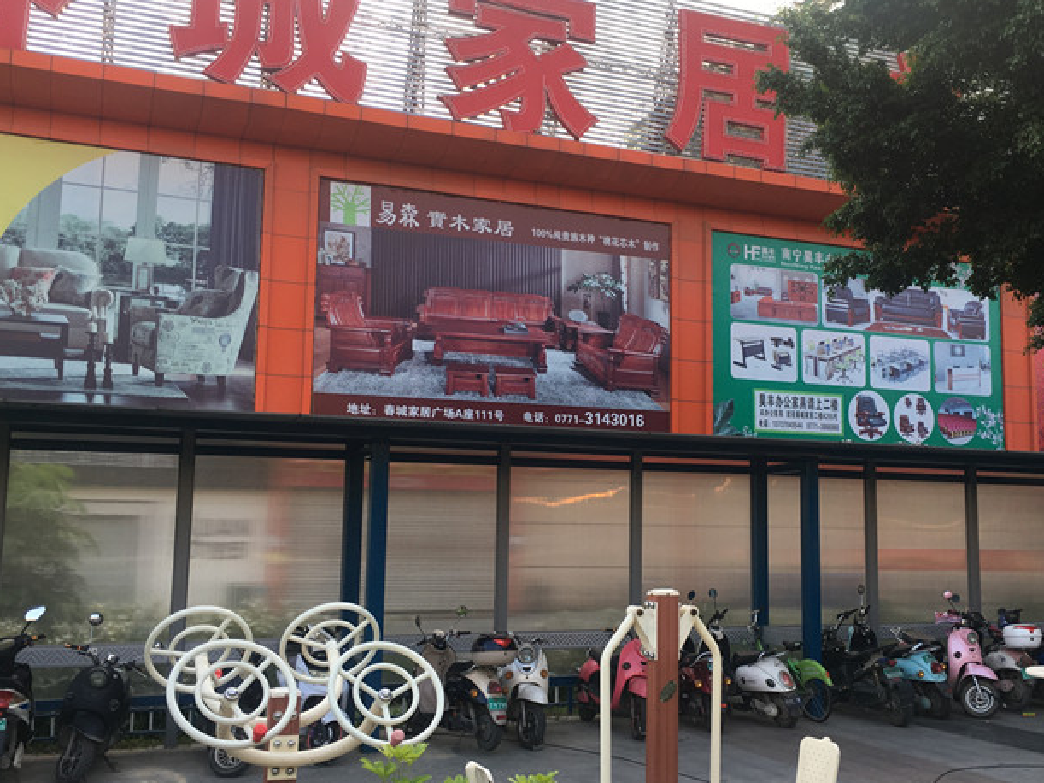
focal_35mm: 38
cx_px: 610
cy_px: 405
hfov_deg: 48.8
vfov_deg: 37.7
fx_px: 1146
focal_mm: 4.15
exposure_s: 1/167
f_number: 2.2
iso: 25
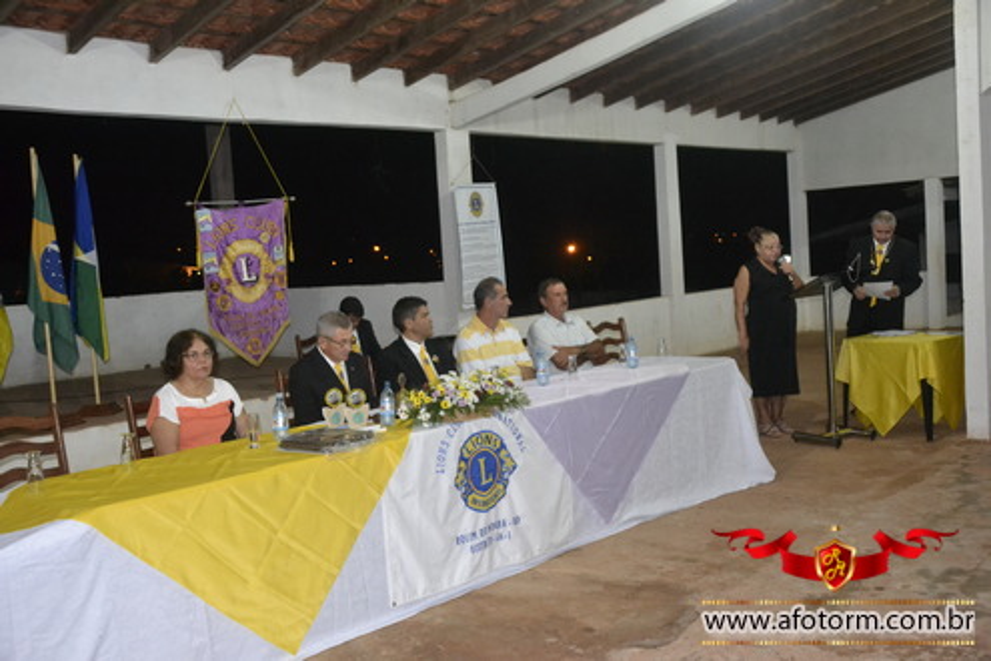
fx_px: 991
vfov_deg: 36.9
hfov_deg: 53.1
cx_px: 496
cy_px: 330
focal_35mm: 36
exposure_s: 1/60
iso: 3200
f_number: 3.8
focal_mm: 24
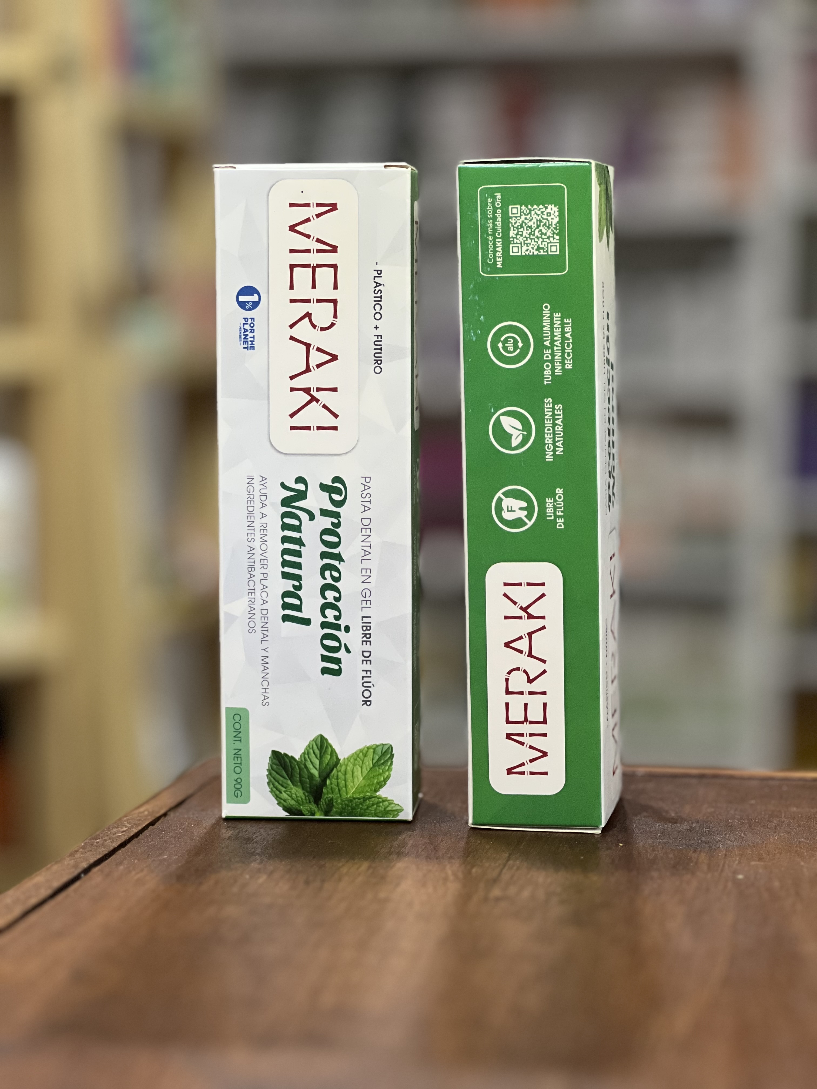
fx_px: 2423
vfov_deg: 25.3
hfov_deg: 19.1
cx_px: 408
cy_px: 544
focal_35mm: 77
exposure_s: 1/40
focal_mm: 9
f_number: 2.8
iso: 400
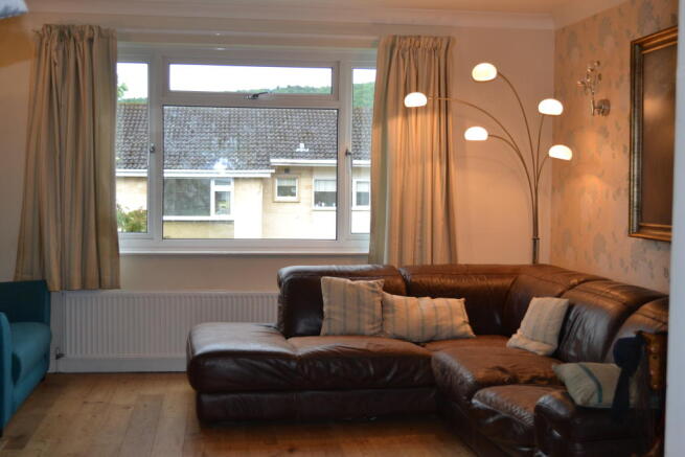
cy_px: 228
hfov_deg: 41.1
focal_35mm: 48
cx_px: 342
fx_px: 913
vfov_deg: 28.1
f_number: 4.8
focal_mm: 32
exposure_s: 1/60
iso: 500
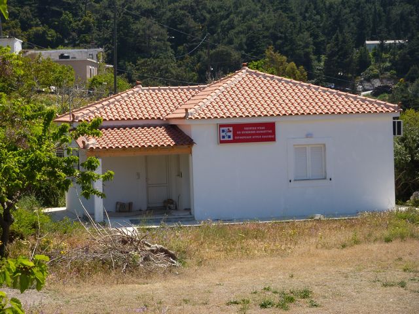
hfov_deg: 17.7
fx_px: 1344
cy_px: 157
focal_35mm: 111
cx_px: 210
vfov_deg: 13.3
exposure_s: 1/400
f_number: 4.4
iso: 80
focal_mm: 18.2
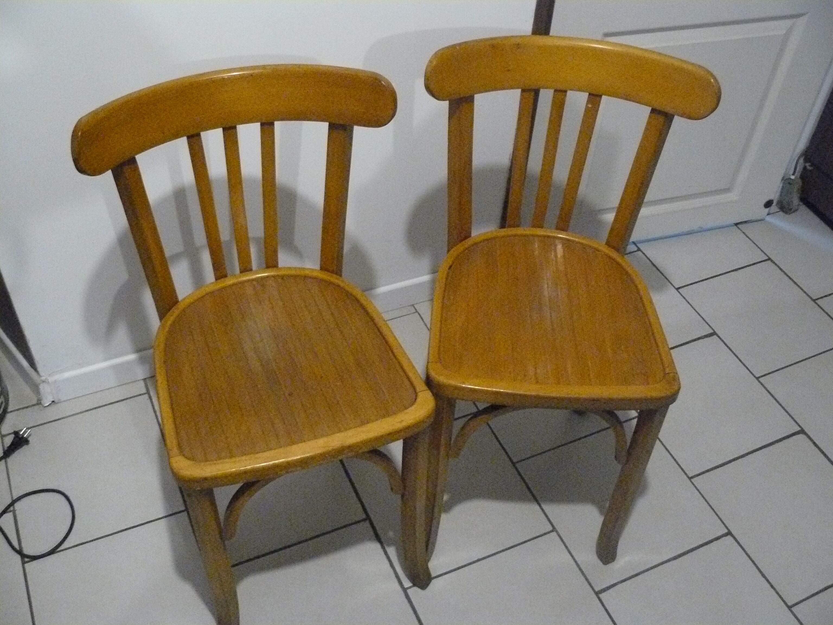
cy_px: 312
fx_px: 866
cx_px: 416
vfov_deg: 39.7
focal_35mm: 36
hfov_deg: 51.4
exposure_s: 1/15
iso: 800
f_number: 2.8
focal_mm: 6
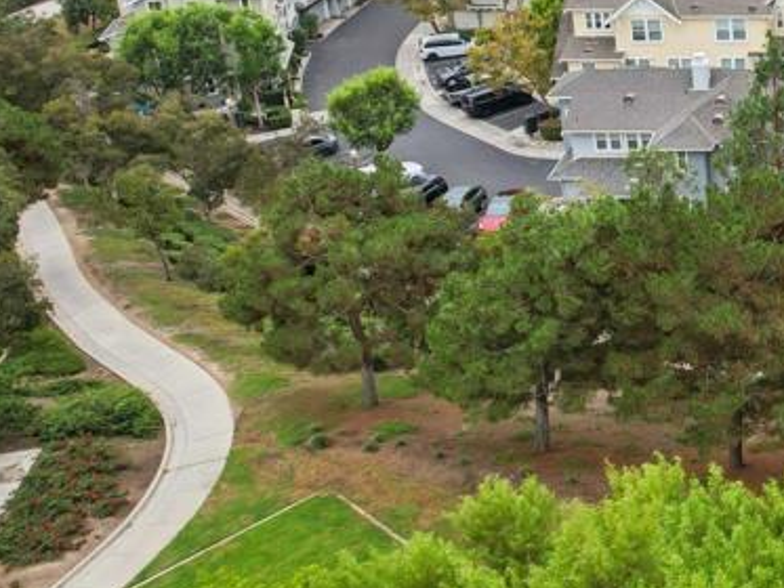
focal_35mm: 58
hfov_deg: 27.9
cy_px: 38
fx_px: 1314
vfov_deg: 24.4
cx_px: 1000
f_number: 2.8
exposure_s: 1/800
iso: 140
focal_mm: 8.4
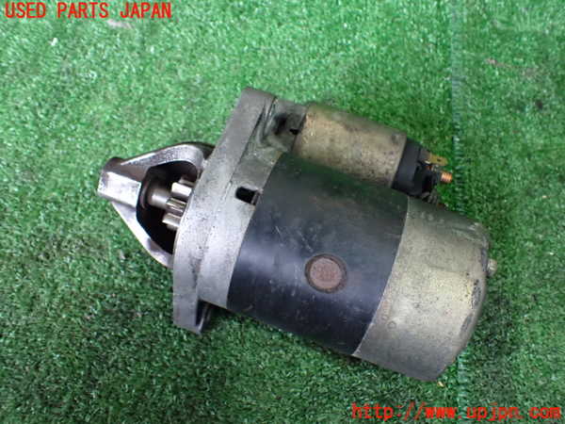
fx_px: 490
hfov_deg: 60.0
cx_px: 282
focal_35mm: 30
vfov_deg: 46.8
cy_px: 212
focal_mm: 5.4
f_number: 2.3
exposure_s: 1/30
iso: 800
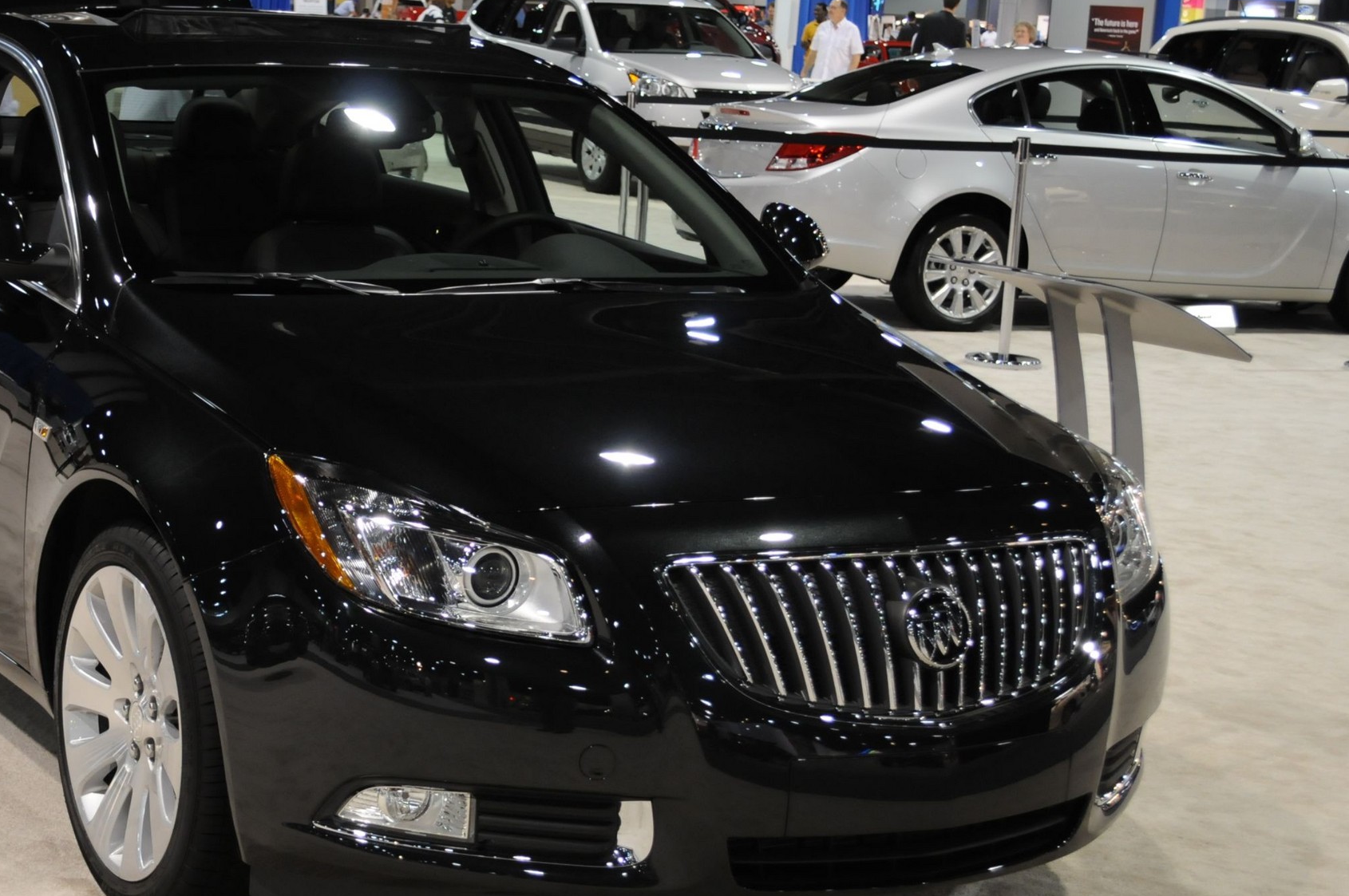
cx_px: 420
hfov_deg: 28.2
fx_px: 2658
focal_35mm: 71
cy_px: 489
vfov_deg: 19.1
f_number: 4.8
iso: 800
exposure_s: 1/40
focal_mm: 32
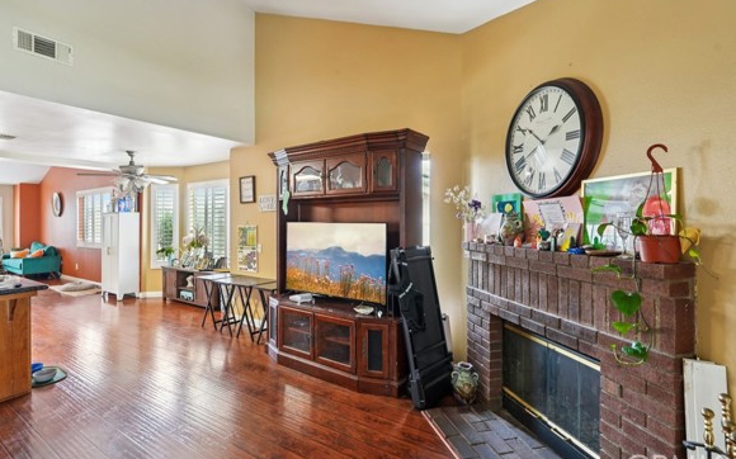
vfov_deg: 64.9
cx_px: 348
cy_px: 214
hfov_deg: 91.0
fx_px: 361
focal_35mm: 18
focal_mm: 16
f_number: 8
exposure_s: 1/2
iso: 400
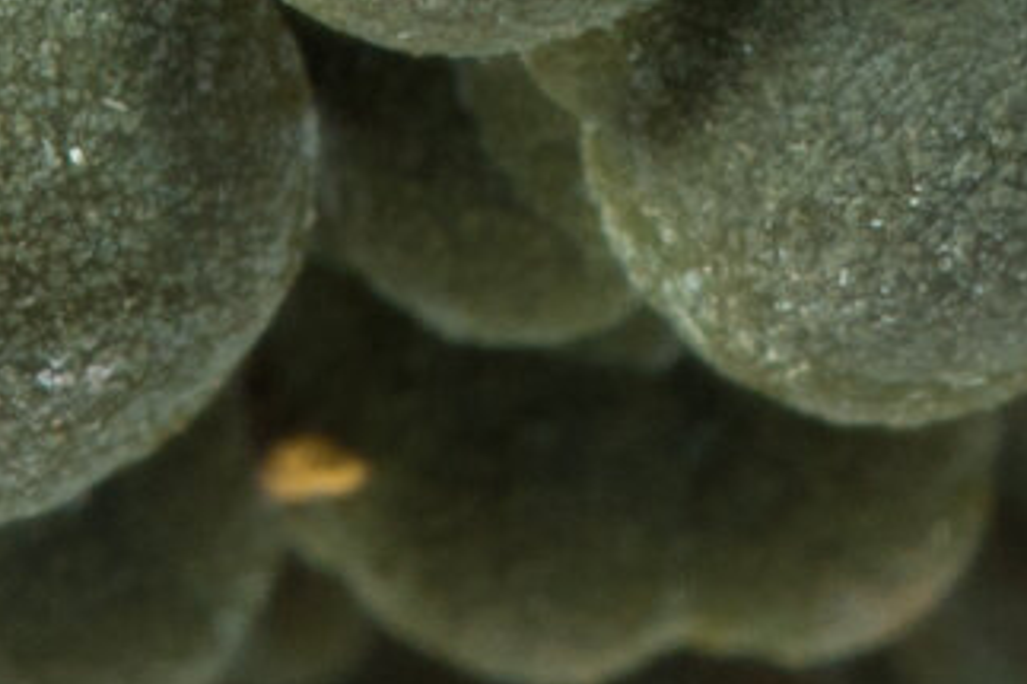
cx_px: 633
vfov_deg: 2.0
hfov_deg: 3.0
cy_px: -1241
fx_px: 19844
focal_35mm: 696
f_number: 25
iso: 250
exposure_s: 1.3
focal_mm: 60
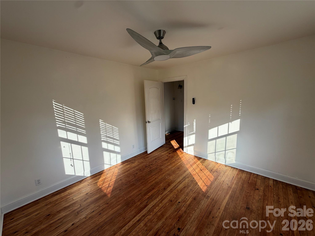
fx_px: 127
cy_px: 118
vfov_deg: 85.7
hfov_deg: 102.1
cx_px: 158
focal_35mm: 14
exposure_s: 1/221
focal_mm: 2.22
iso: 40
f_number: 2.2
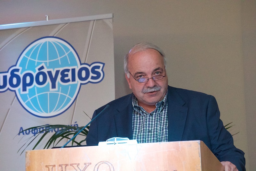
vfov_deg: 5.6
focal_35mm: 246
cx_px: 128
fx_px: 1749
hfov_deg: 8.4
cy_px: 86
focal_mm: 164
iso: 12800
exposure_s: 1/125
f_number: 8
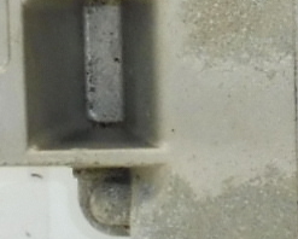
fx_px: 1712
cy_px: 62
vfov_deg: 8.0
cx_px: 483
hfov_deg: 9.6
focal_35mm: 194
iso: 200
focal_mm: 4.3
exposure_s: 1/125
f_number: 3.5
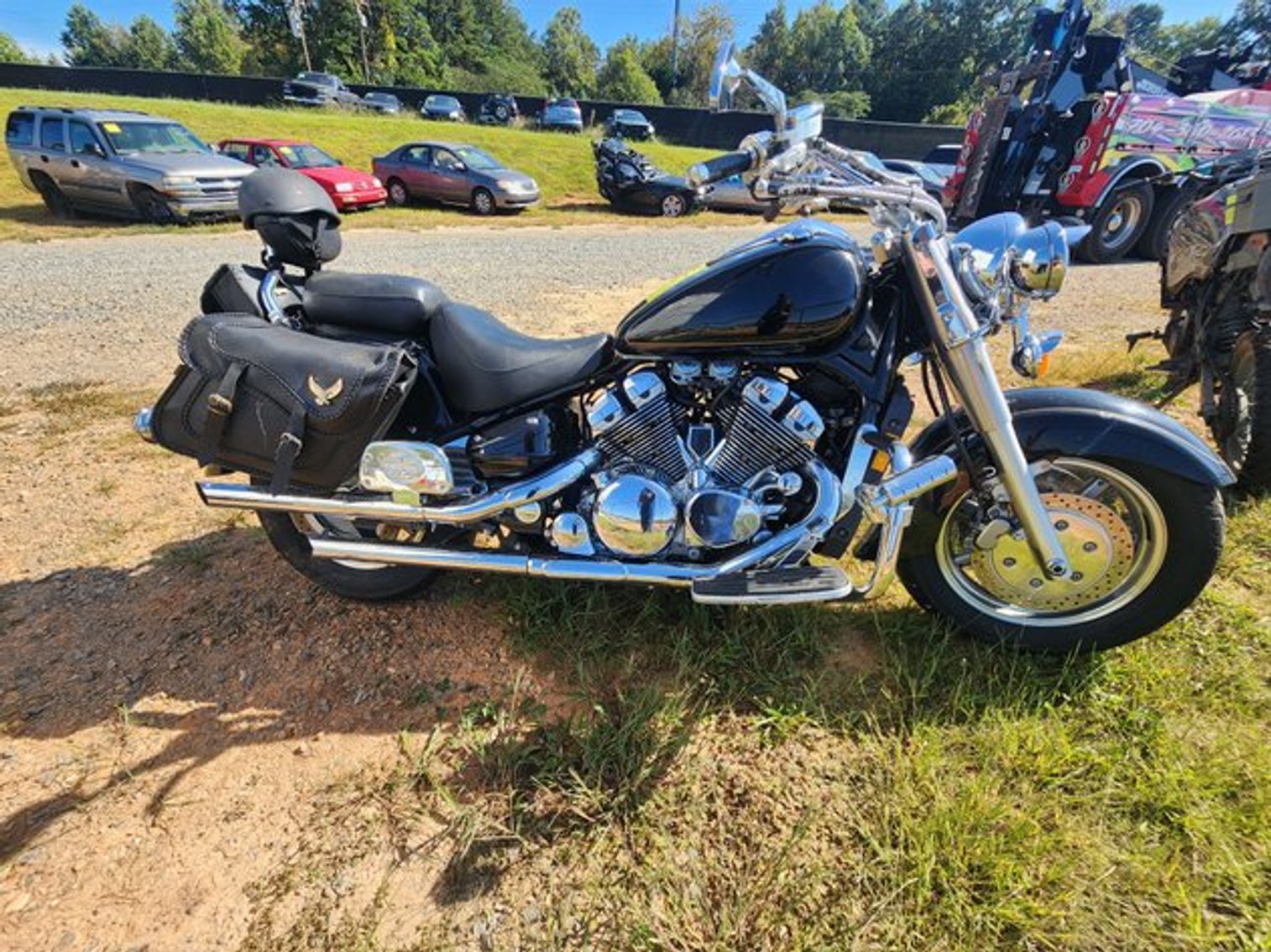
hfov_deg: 106.2
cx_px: 636
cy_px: 476
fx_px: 477
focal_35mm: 13
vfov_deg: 89.9
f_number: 2.2
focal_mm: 2.2
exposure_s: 1/726
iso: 50
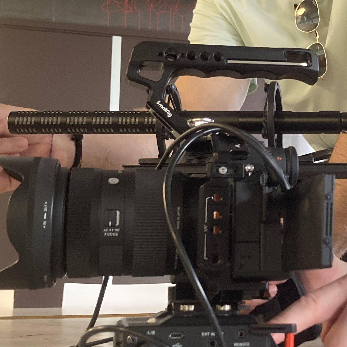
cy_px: 154
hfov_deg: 23.4
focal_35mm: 71
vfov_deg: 24.3
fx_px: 805
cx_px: 343
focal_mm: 3.99
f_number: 1.8
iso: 250
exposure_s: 1/49
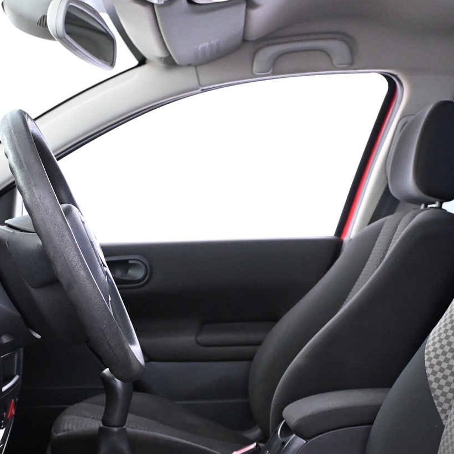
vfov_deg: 27.2
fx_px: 932
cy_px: 292
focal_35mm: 63
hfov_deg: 27.4
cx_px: 214
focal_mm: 25
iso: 4000
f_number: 4.2
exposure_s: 1/40
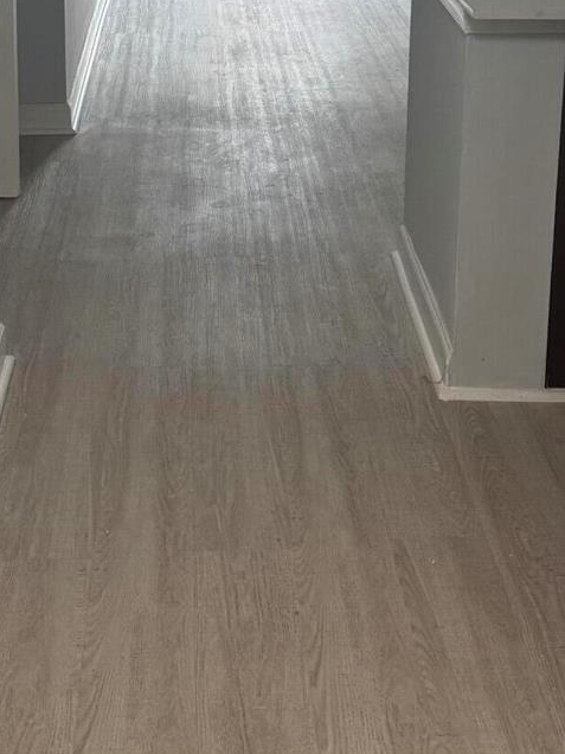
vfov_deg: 30.4
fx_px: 1262
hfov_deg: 25.2
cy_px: -32
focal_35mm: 58
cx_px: 263
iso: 125
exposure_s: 1/120
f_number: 1.78
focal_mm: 6.76
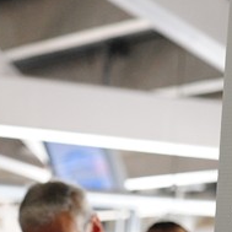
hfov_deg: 6.3
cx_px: 86
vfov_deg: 6.3
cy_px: 219
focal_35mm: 278
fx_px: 2108
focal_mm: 62
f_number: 3.5
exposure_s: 1/200
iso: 2500
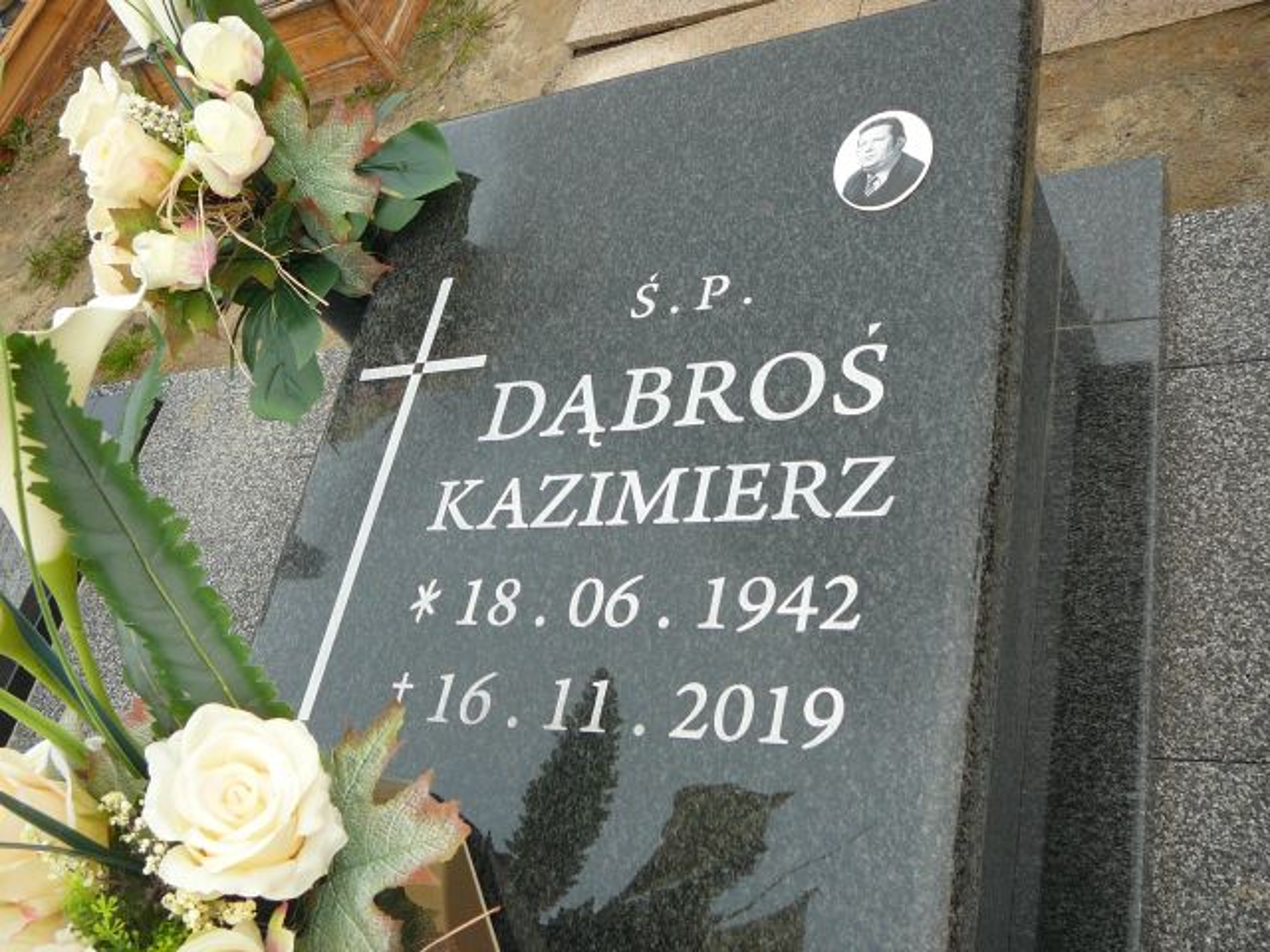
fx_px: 1284
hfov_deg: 52.6
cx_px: 635
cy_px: 476
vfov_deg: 40.7
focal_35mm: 35
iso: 100
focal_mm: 5.2
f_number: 2.8
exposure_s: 1/60
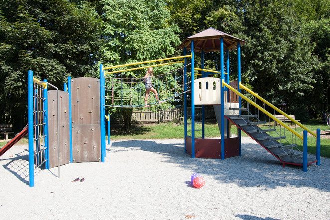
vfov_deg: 47.8
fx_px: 247
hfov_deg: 67.4
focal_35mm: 27
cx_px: 165
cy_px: 110
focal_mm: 18
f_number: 8
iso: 200
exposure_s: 1/250
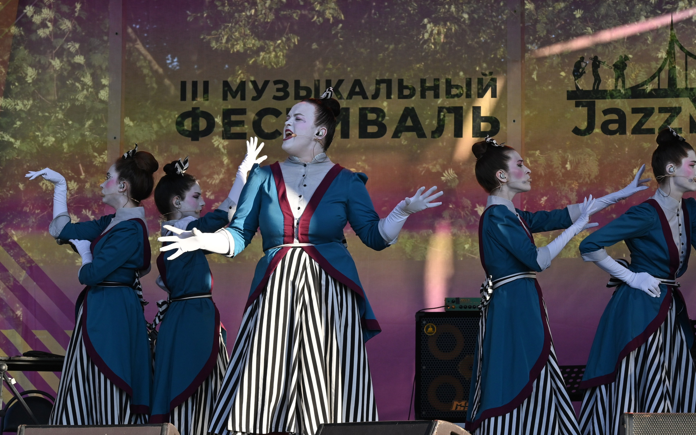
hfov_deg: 13.4
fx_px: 2959
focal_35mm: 156
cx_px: 362
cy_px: 208
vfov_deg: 8.4
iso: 400
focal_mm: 96
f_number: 8
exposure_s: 1/400
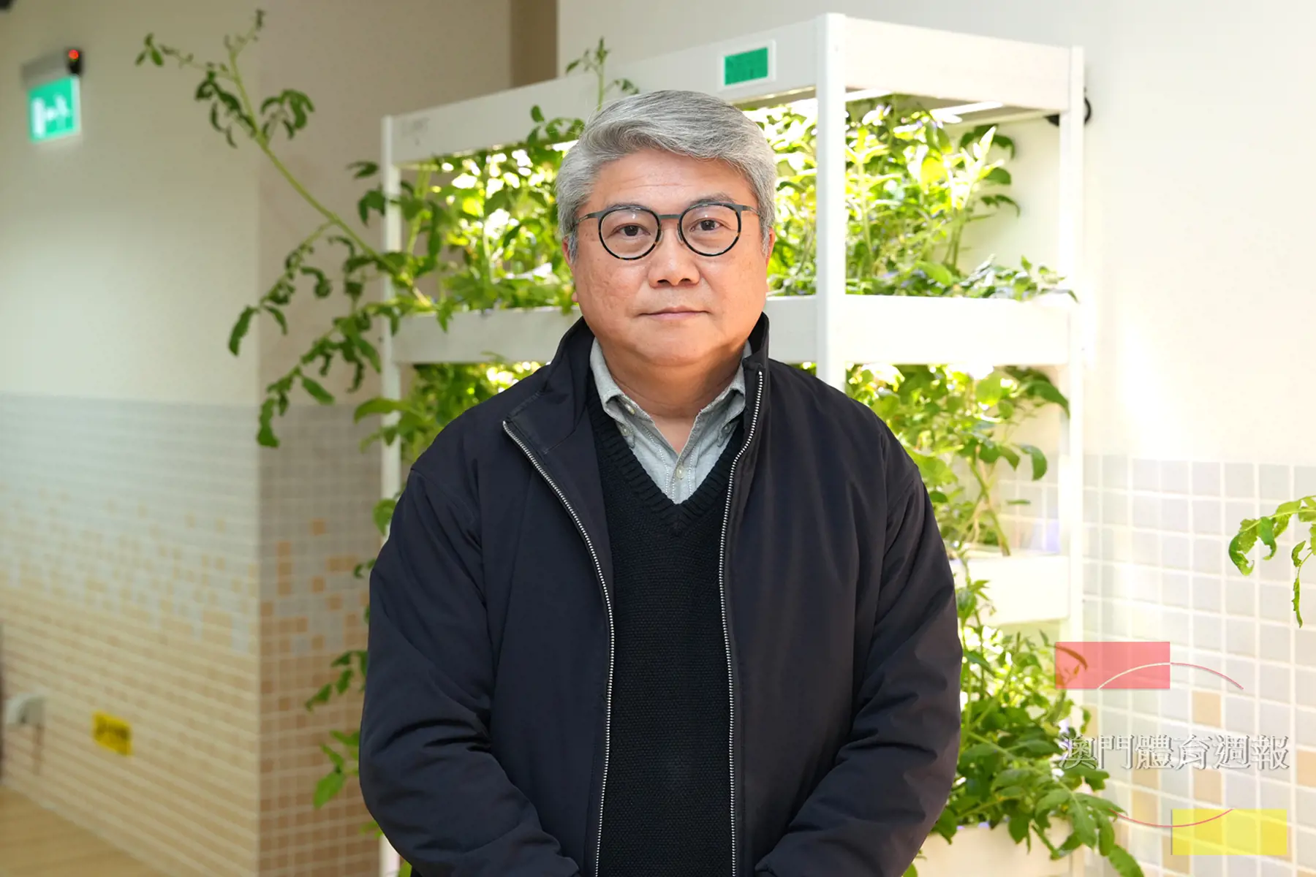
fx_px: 1572
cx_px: 658
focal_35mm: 43
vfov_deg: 31.2
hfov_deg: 45.4
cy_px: 438
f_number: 4
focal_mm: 43
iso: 1000
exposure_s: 1/250
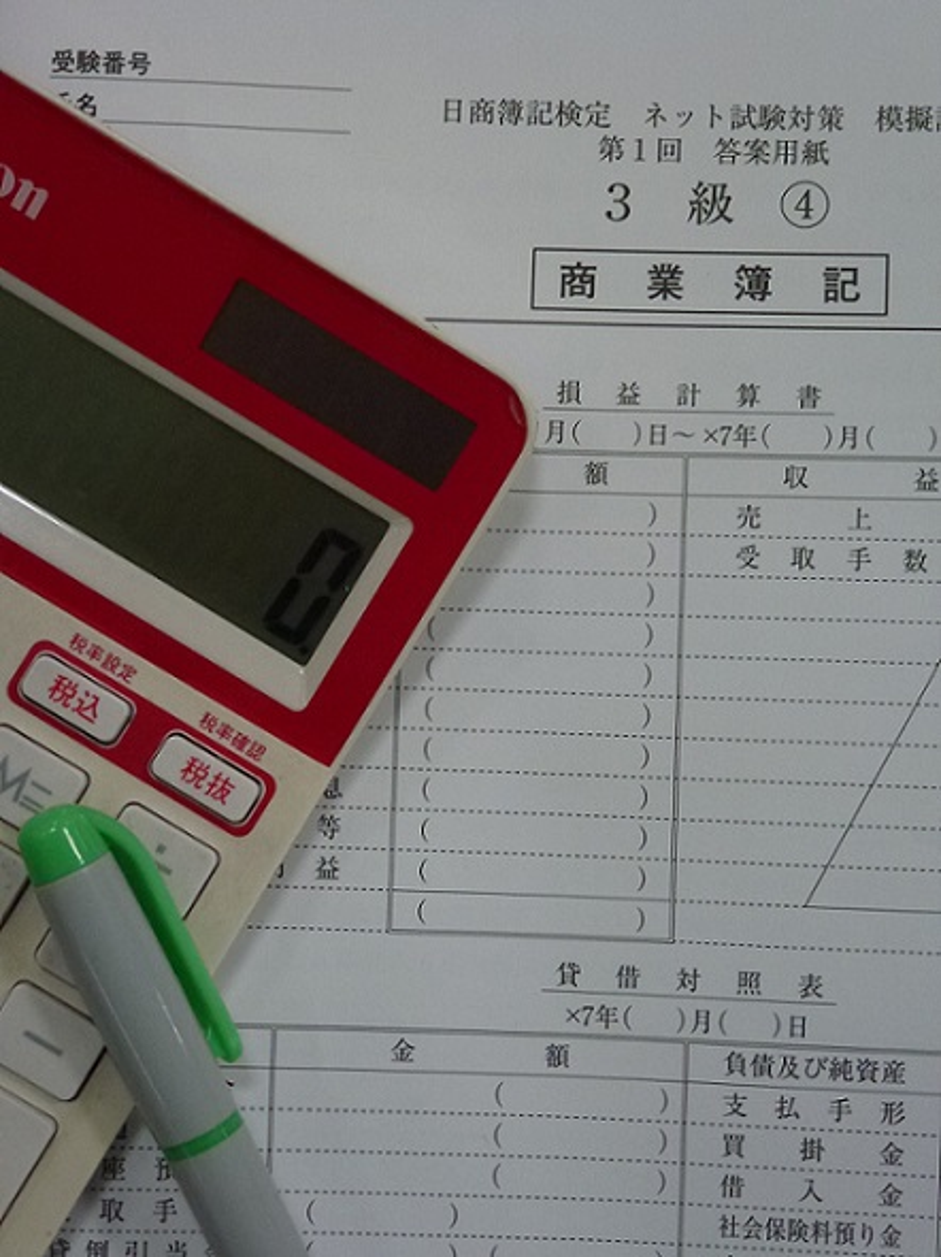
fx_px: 1995
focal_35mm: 55
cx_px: 470
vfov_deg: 34.9
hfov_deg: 26.5
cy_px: 628
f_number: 4.3
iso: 320
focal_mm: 9.4
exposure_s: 1/80
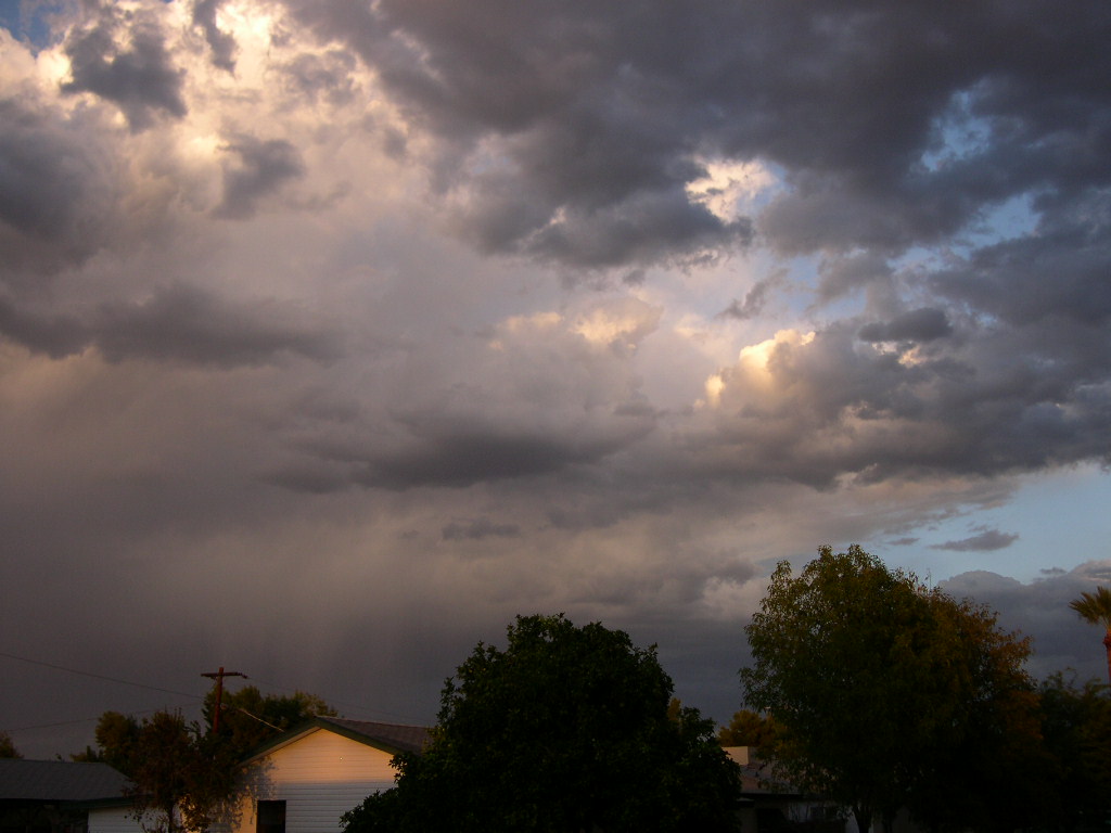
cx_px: 556
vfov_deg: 37.7
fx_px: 1220
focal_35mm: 38
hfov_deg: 49.0
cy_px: 416
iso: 100
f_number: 2.8
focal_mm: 8
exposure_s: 1/328
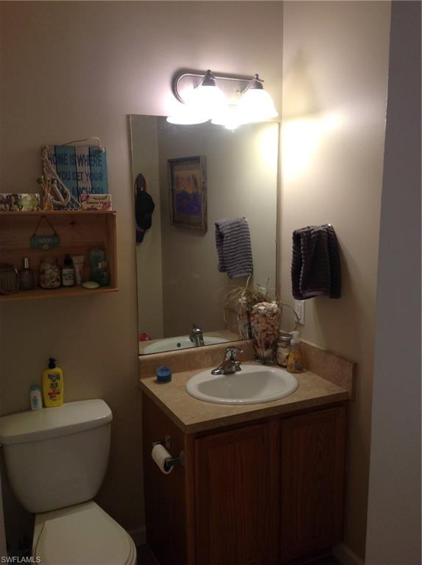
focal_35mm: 35
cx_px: 211
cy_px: 282
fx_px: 571
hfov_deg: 40.6
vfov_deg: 52.7
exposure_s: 1/24
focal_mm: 4.28
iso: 50
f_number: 2.4
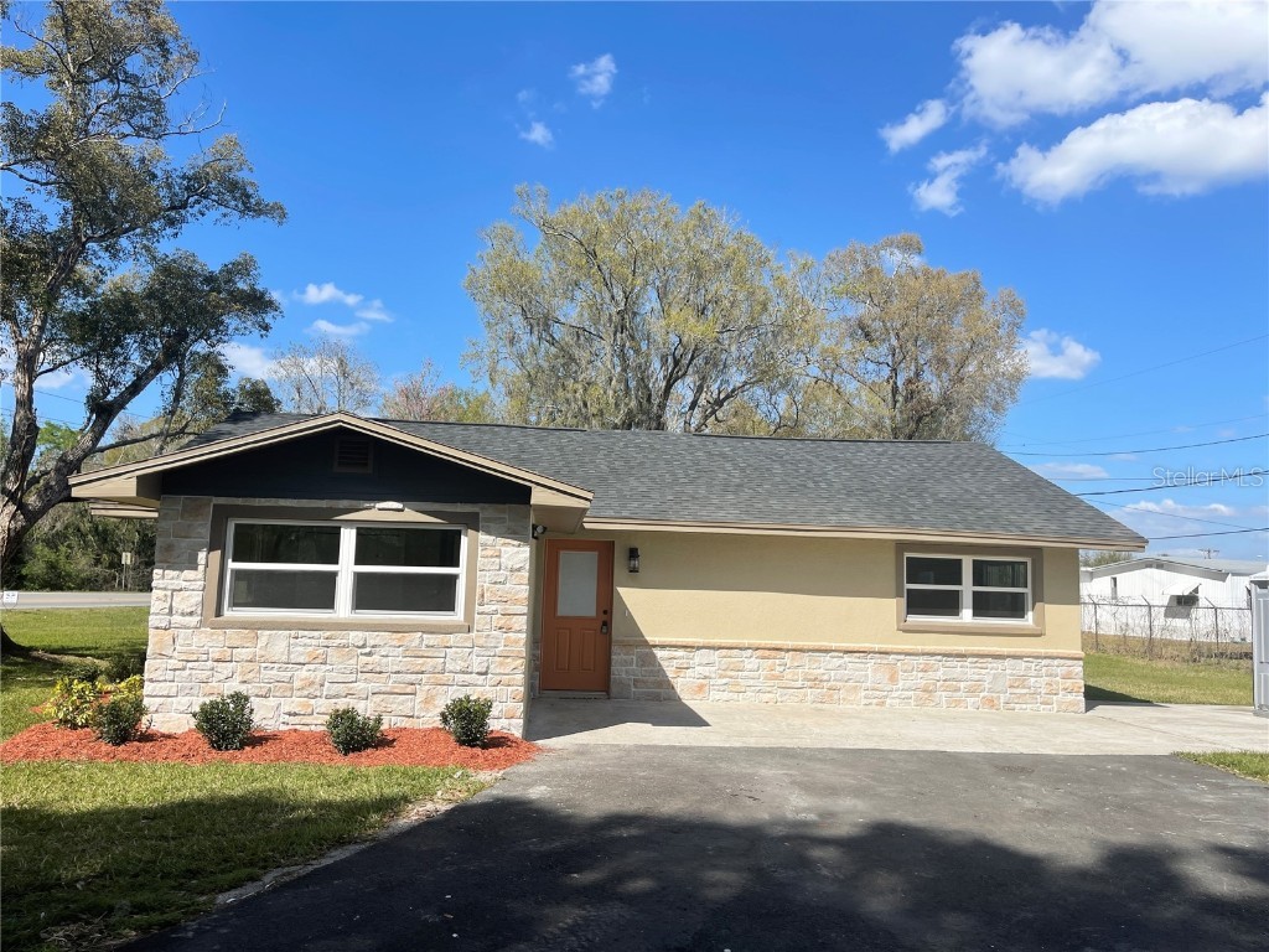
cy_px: 476
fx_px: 953
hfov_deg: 67.3
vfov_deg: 53.1
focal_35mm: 26
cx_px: 634
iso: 32
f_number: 1.6
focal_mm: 5.1
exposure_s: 1/4049
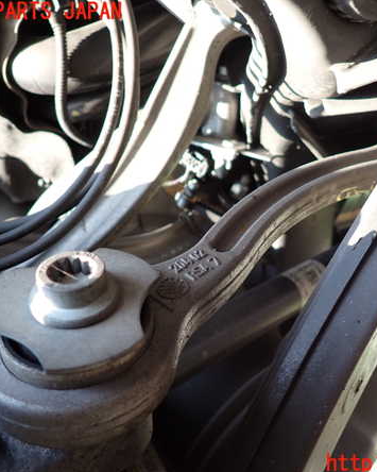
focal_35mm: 33
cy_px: 238
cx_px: 247
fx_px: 460
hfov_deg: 44.0
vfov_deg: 54.2
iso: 125
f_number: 2
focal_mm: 4.5
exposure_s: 1/125
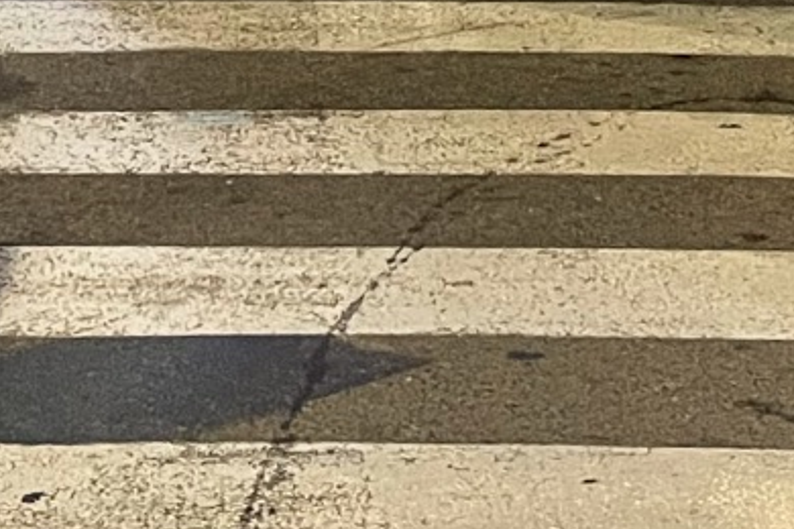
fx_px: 3132
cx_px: 155
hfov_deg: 14.4
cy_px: -877
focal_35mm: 142
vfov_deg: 8.5
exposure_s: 1/25
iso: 500
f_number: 1.6
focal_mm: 4.2
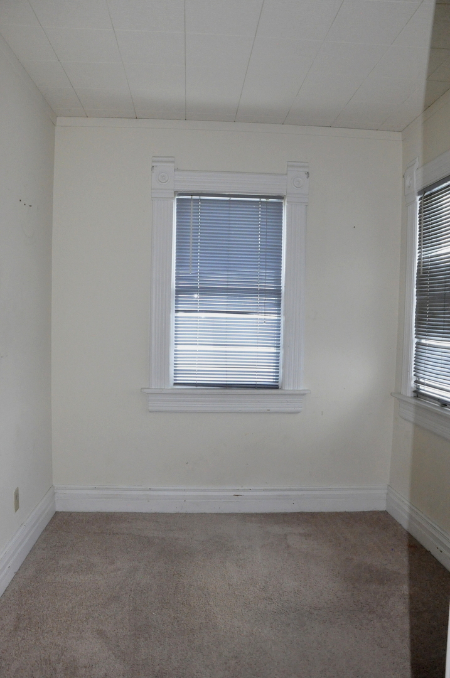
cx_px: 225
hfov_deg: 47.8
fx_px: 508
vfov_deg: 67.5
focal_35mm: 27
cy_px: 339
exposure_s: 1/200
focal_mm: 18
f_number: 7.1
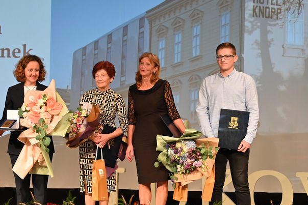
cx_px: 90
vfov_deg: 9.9
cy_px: 118
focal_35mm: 139
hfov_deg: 14.7
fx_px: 1189
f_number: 4
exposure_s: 1/125
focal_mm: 70
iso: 1100
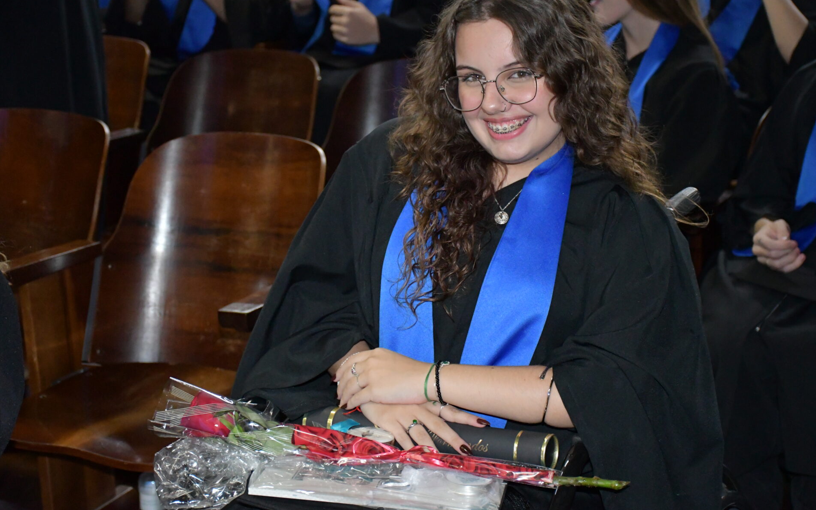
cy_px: 238
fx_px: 1535
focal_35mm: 69
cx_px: 412
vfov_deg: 18.9
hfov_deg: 29.8
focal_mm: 45
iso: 6400
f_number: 4.5
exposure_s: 1/60
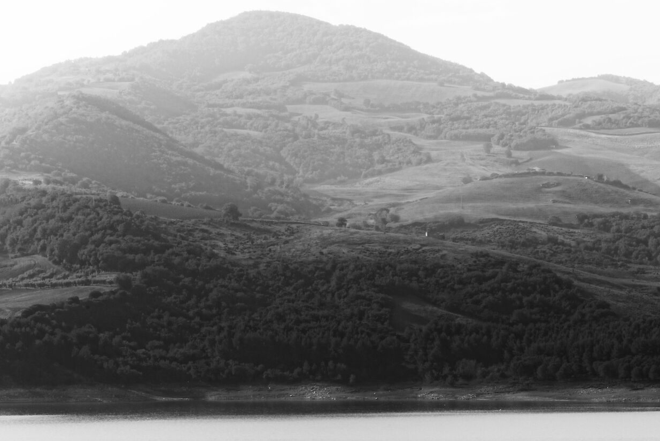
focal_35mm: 136
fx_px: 2495
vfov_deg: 10.0
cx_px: 231
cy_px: 414
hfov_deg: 15.0
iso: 450
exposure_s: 1/100
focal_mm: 70
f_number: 32
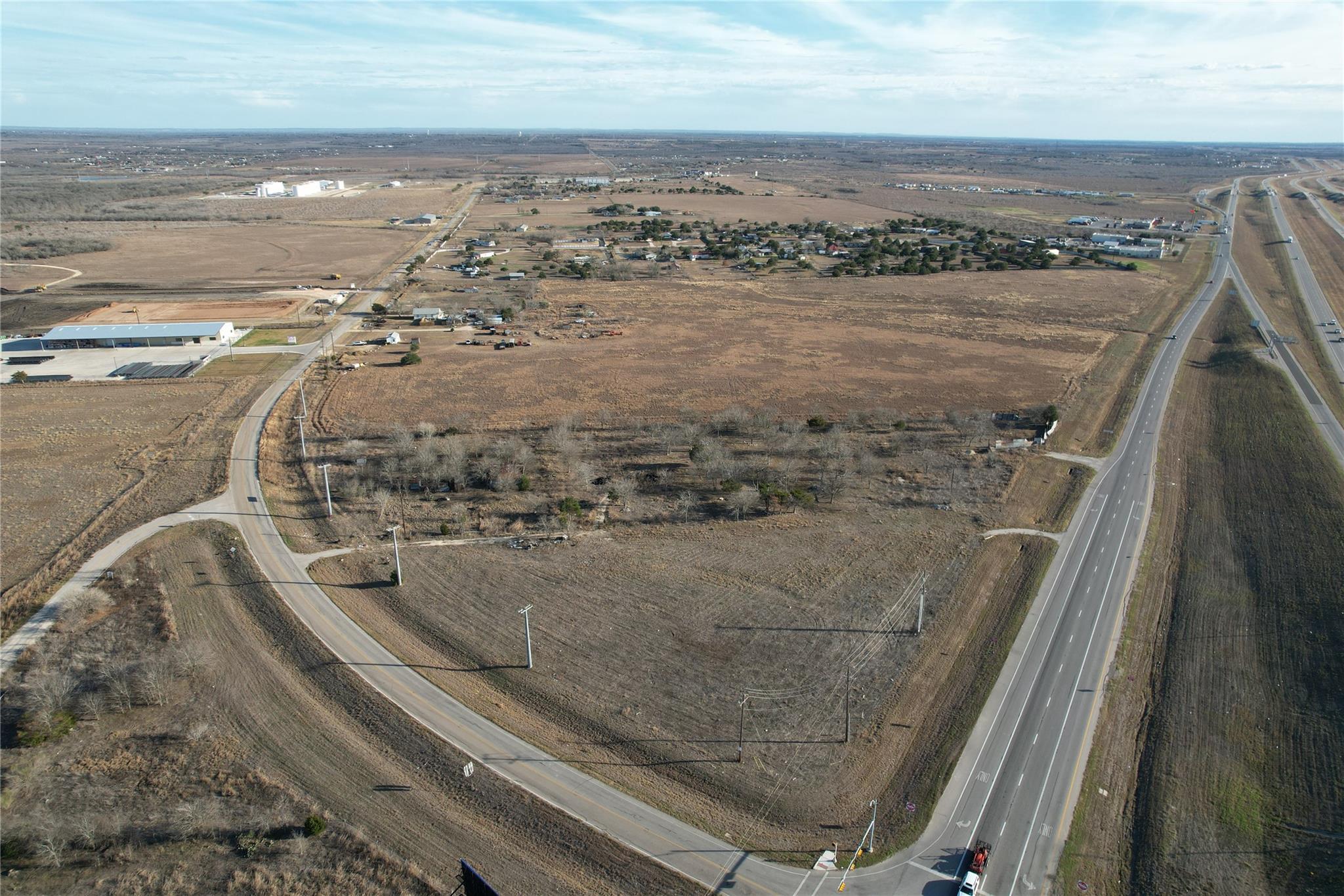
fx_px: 821
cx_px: 672
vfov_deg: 57.2
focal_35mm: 22
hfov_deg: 78.6
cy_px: 448
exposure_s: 1/1000
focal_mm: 8.38
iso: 100
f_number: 2.8
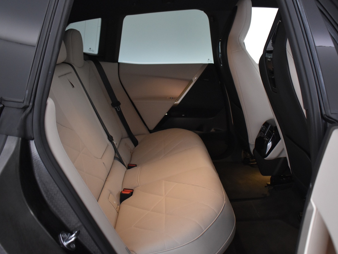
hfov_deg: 53.9
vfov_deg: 41.8
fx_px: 332
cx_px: 181
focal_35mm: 34
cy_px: 120
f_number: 3.5
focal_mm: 18
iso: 1800
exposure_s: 1/30
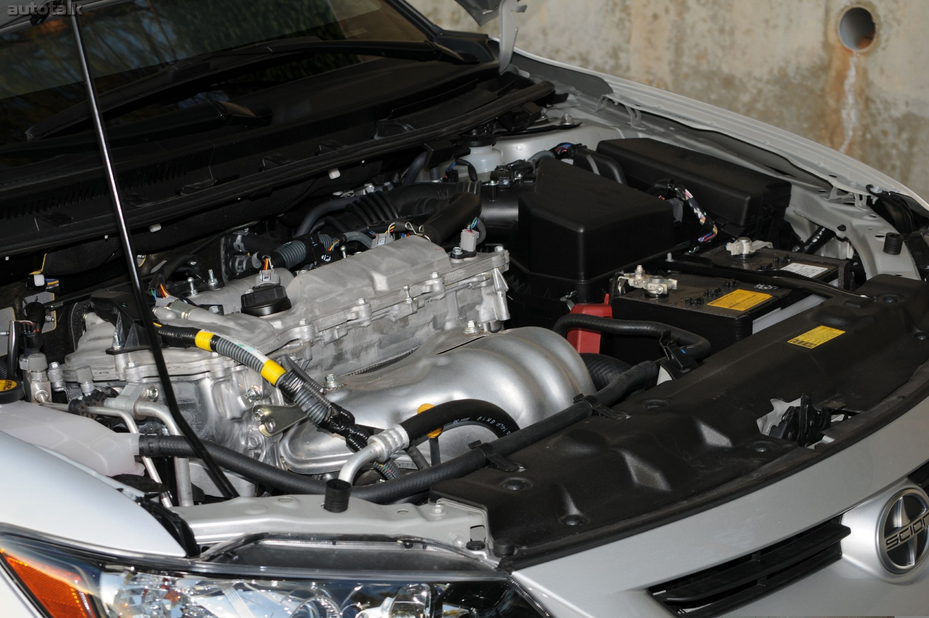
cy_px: 309
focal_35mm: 82
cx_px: 464
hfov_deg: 24.6
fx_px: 2127
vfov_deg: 16.5
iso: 200
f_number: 8
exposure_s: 1/60
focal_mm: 55
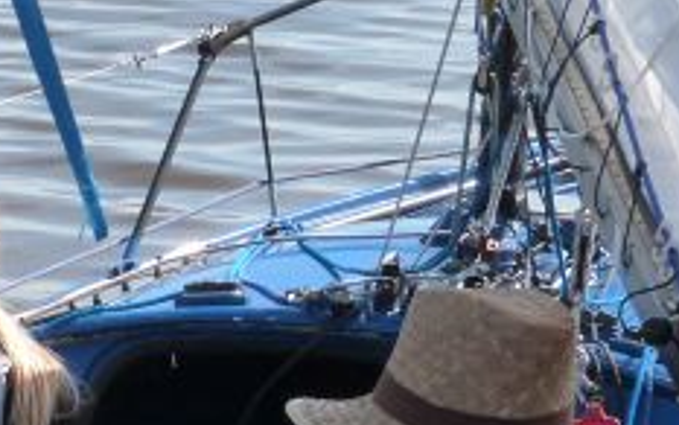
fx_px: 4315
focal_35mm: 233
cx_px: 93
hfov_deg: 9.0
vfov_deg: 5.6
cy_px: 399
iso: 160
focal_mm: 11.6
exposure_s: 1/320
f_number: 5.6
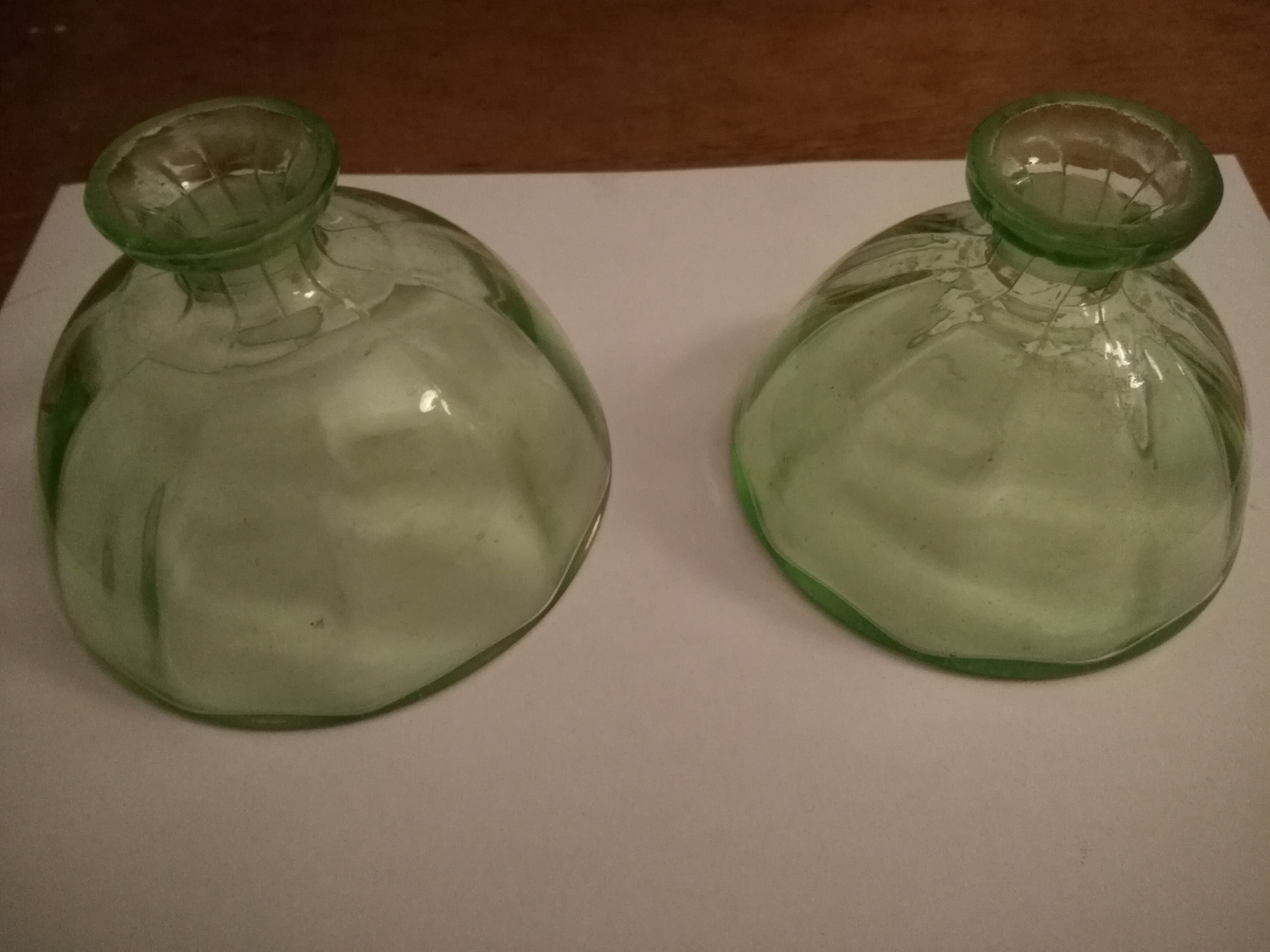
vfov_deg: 49.7
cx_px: 635
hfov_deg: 63.4
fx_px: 1027
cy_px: 476
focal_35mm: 28
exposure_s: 1/15
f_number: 2
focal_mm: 2.96
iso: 1296
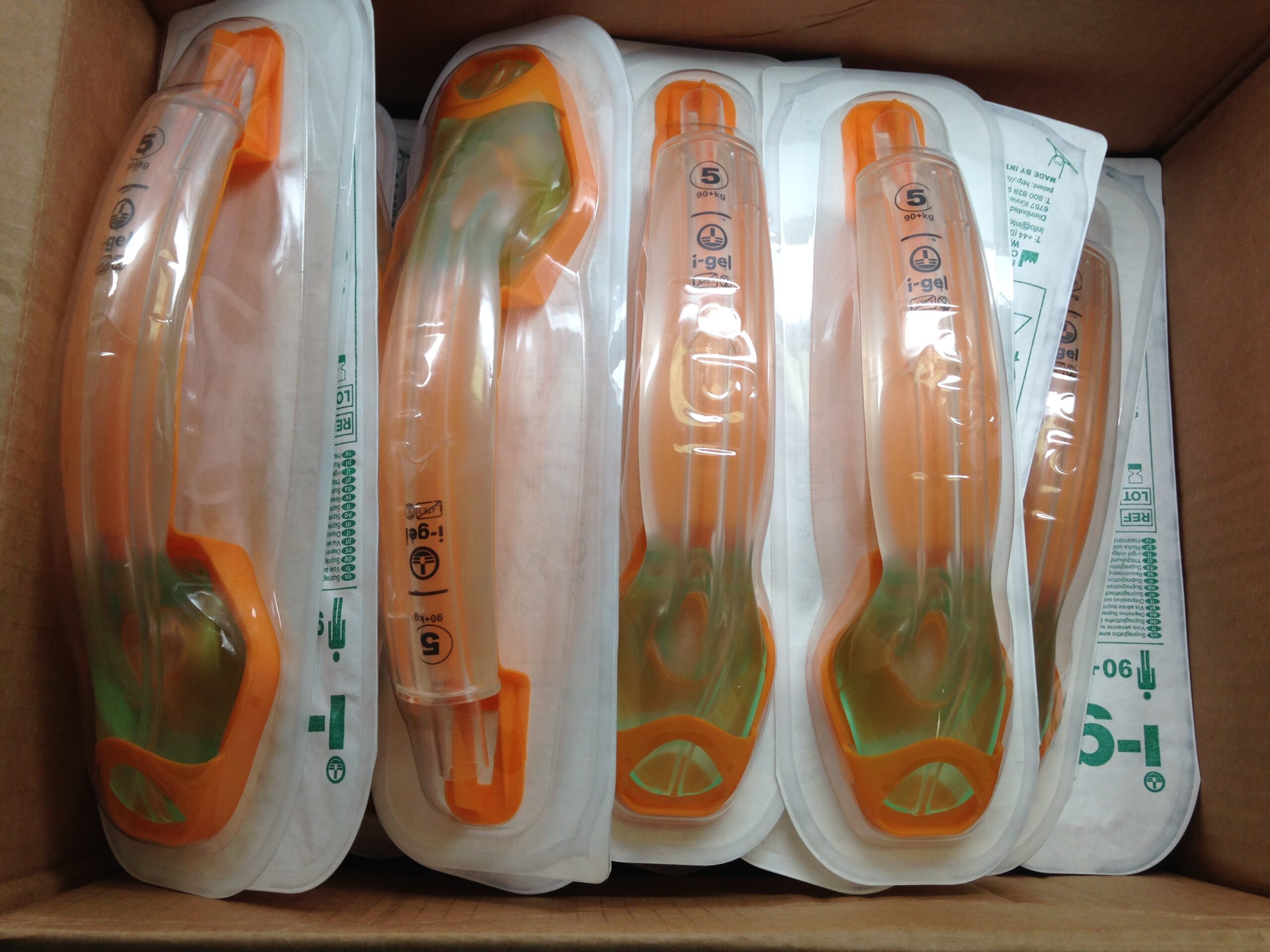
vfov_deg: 42.9
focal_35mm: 33
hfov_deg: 55.4
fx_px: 1211
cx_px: 635
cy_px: 476
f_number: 2.4
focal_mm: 4.12
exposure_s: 1/60
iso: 50
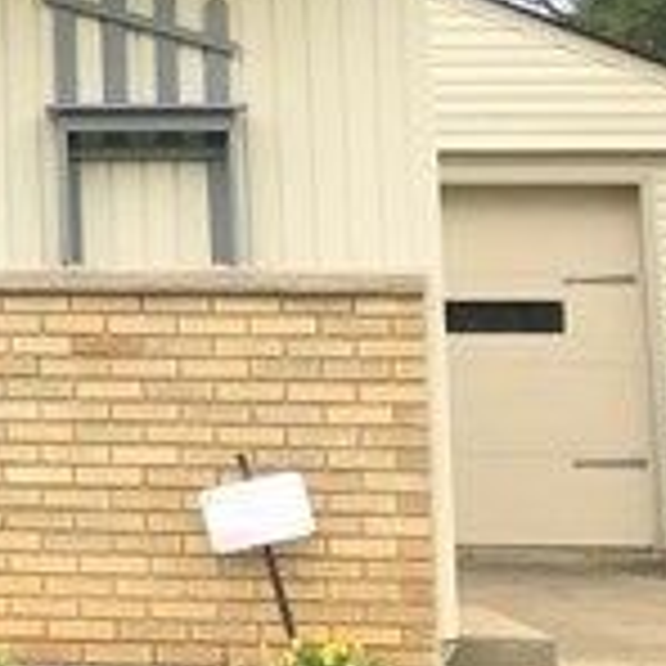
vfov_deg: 10.1
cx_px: -1071
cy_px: -104
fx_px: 3722
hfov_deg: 9.0
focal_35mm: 171
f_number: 1.8
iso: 20
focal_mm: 3.99
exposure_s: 1/912
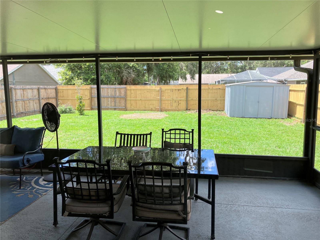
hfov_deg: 63.4
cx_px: 160
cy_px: 120
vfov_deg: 49.7
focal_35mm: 28
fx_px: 259
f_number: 1.8
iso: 32
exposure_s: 1/362
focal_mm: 3.99
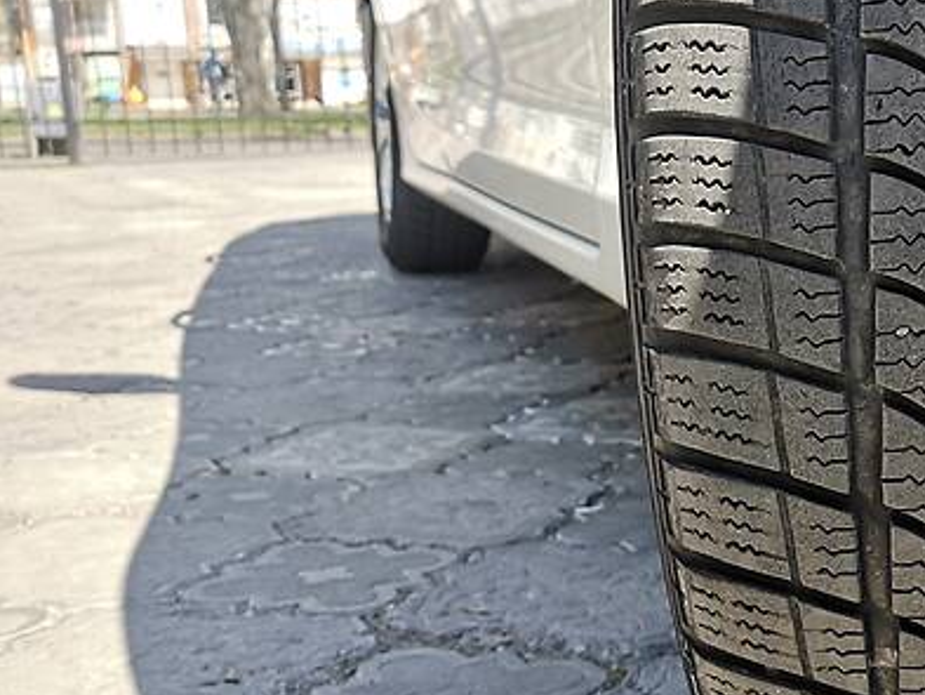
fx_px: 1470
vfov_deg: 26.5
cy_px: 431
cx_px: 751
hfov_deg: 33.8
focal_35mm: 55
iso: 50
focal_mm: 4
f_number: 1.8
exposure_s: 1/416
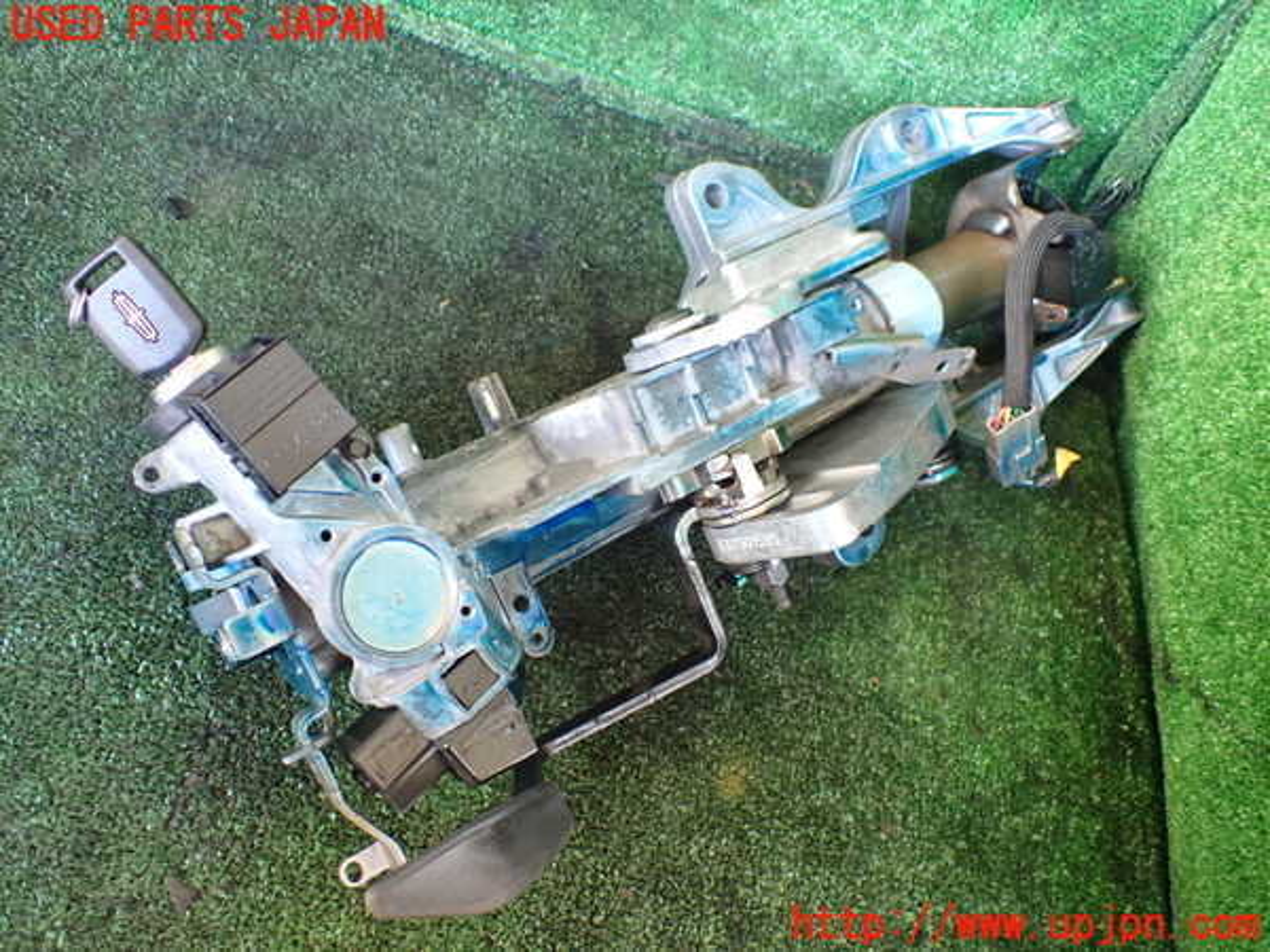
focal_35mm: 30
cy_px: 476
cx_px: 635
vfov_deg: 46.8
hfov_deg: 60.0
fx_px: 1101
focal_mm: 5.4
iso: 800
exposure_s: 1/60
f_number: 2.3
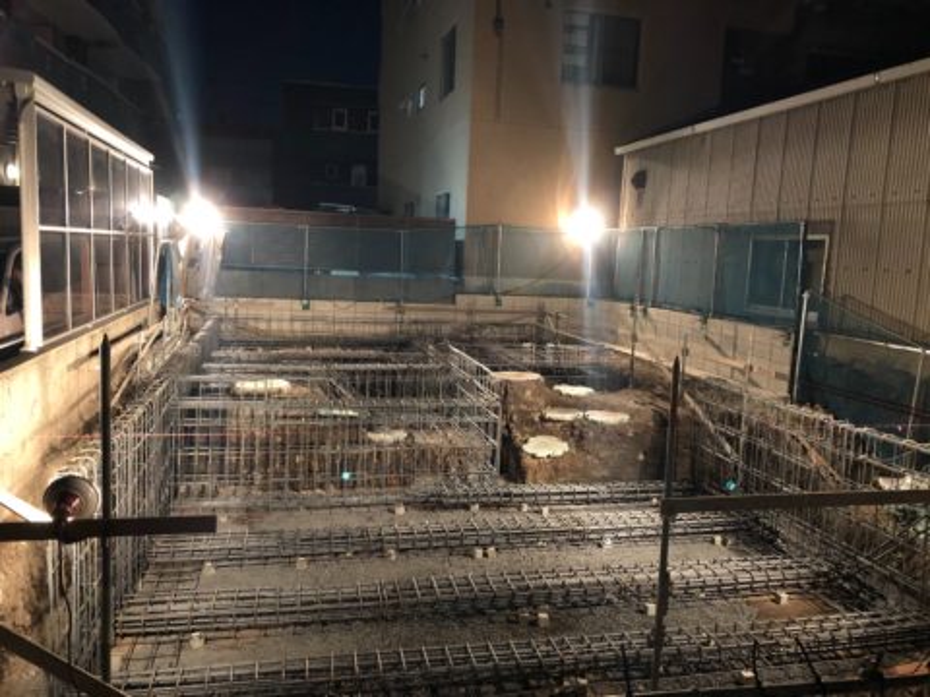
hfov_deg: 63.4
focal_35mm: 28
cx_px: 465
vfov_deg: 49.7
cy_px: 348
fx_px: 752
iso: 100
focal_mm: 4
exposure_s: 1/4
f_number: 1.8
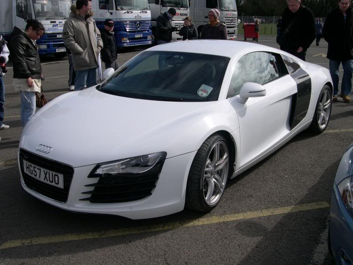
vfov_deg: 37.7
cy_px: 132
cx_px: 176
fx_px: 388
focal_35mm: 38
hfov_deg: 49.0
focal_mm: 8
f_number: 7.6
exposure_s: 1/296
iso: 100
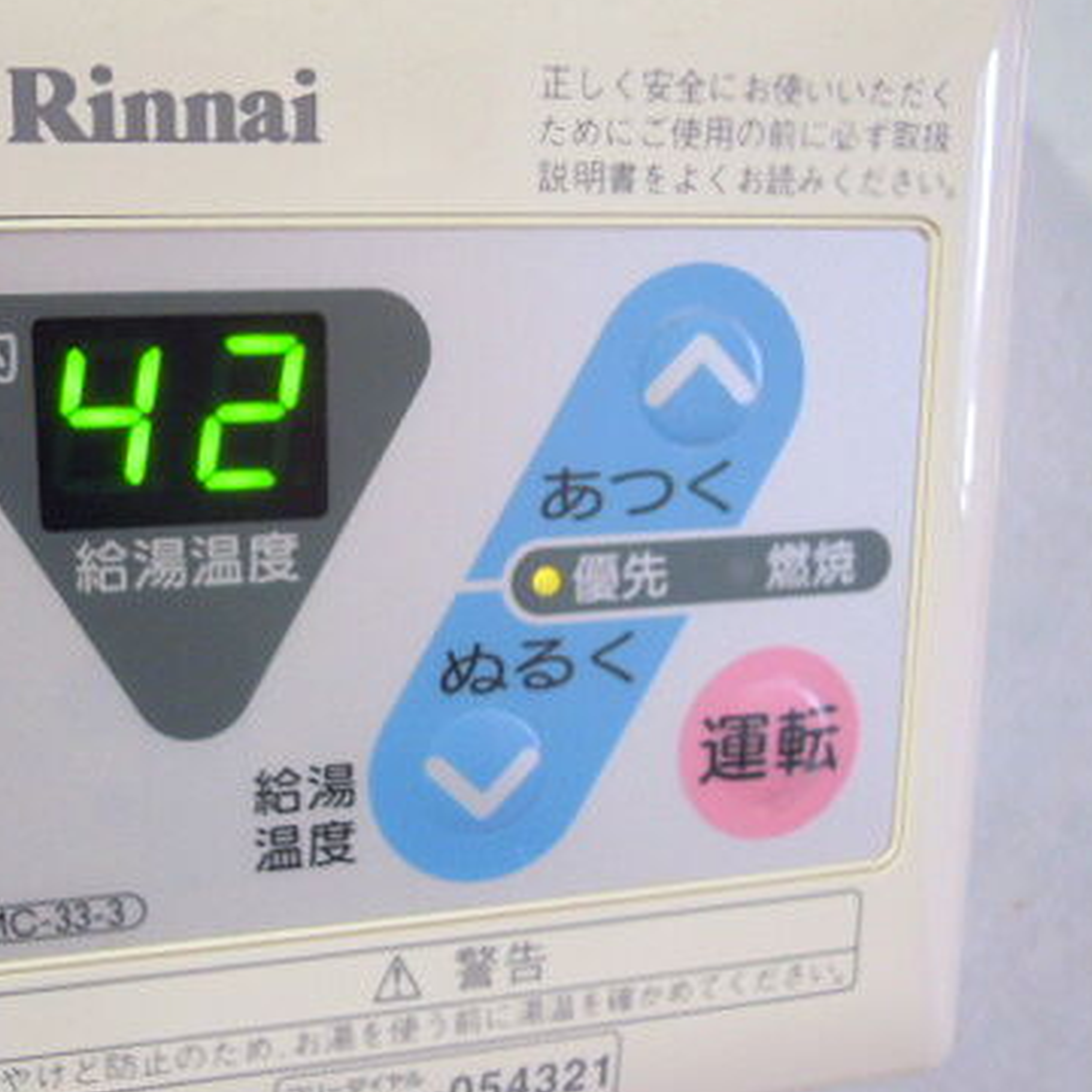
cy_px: 582
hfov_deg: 37.9
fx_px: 1570
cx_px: 358
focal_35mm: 44
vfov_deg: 38.3
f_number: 2.7
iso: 400
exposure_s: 1/20
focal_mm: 5
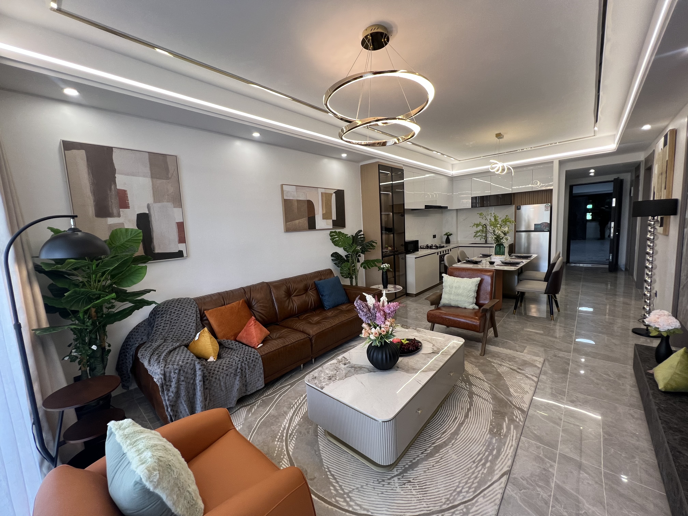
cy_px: 258
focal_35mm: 13
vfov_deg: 89.9
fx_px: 258
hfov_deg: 106.2
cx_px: 344
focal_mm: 1.57
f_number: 1.8
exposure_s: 1/99
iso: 80
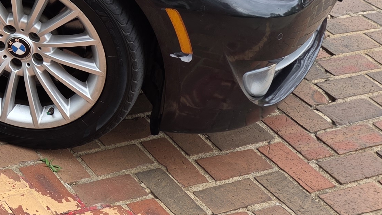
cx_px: -234
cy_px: -109
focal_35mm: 90
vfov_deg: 12.7
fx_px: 911
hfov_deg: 19.7
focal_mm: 6.25
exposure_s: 1/120
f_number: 1.7
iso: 12
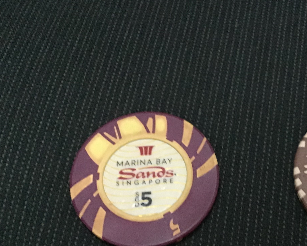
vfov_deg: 27.9
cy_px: 170
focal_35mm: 54
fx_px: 491
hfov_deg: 33.9
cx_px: 235
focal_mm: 3.3
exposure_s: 1/17
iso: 400
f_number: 2.4
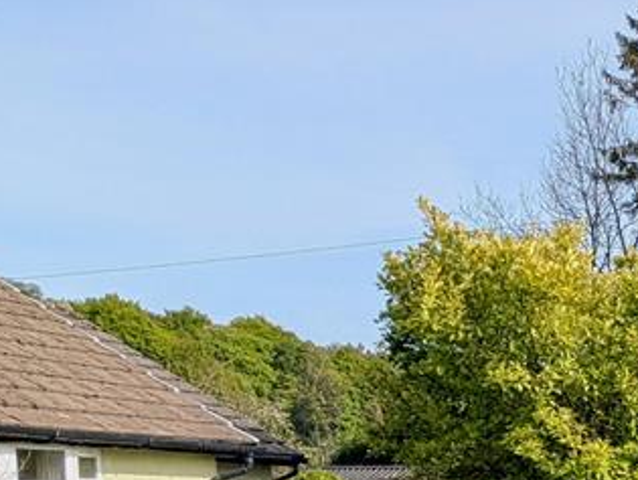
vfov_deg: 21.9
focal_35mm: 61
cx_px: 879
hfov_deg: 25.9
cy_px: 609
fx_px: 1126
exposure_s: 1/1192
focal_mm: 2.35
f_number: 2.2
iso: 50
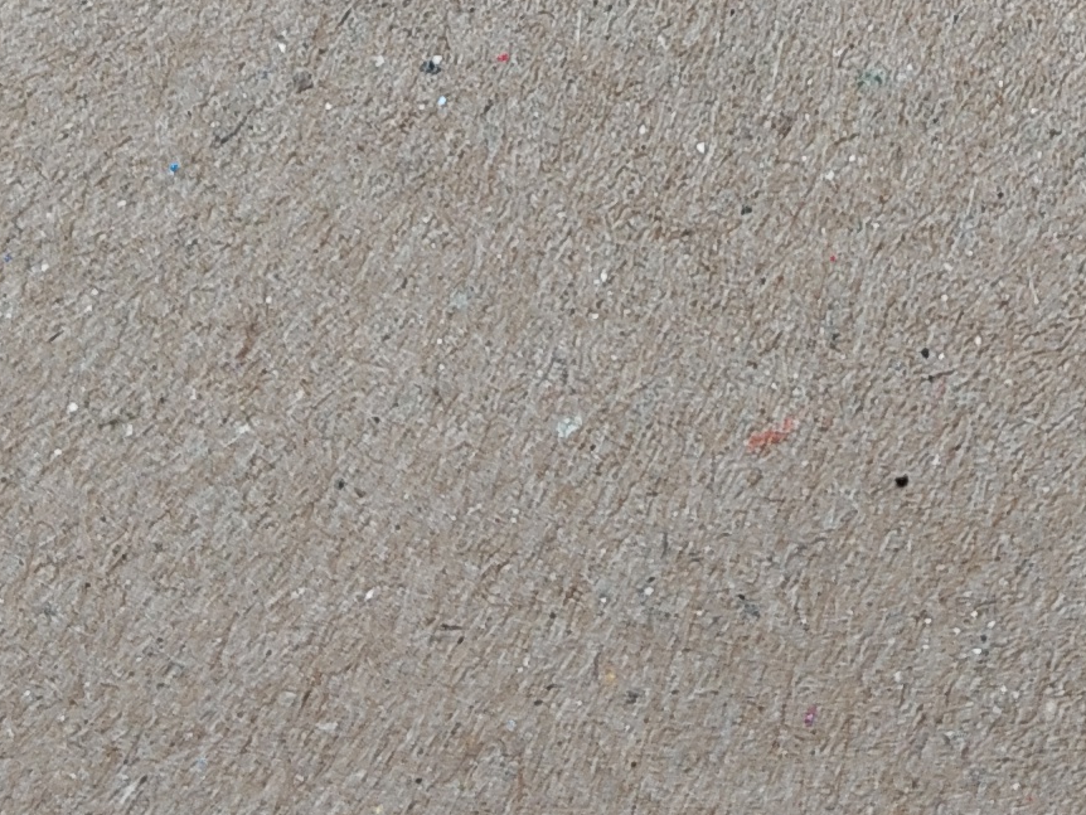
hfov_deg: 16.9
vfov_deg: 12.4
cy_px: -368
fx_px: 3577
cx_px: 1062
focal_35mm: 114
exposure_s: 1/111
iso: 110
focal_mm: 5.56
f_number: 1.8
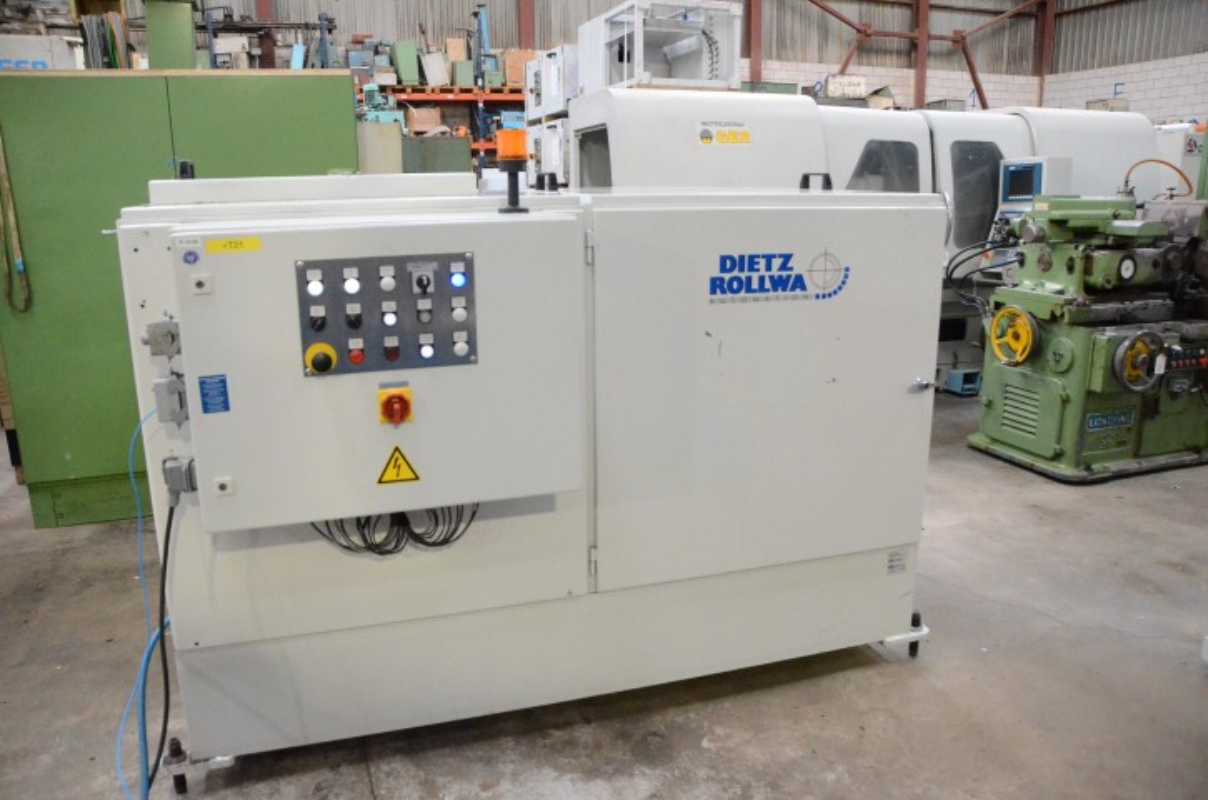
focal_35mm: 27
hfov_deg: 67.5
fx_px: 904
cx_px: 604
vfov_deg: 47.7
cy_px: 400
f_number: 3.5
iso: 6400
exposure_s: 1/1000
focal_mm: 18
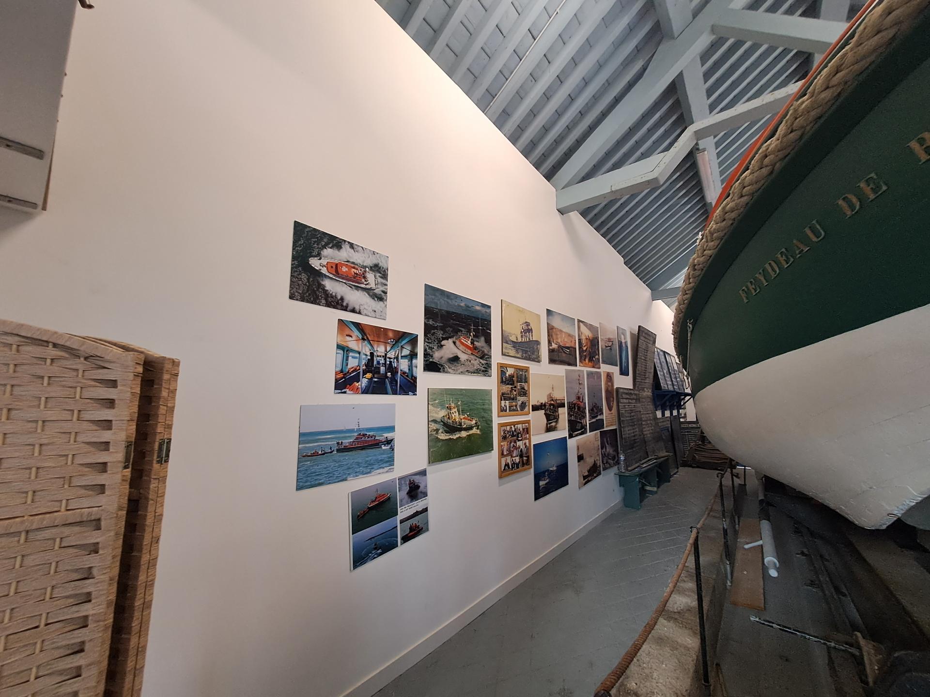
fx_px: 349
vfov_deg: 89.9
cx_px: 465
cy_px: 348
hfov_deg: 106.2
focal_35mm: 13
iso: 250
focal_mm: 1.42
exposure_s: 1/50
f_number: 2.2
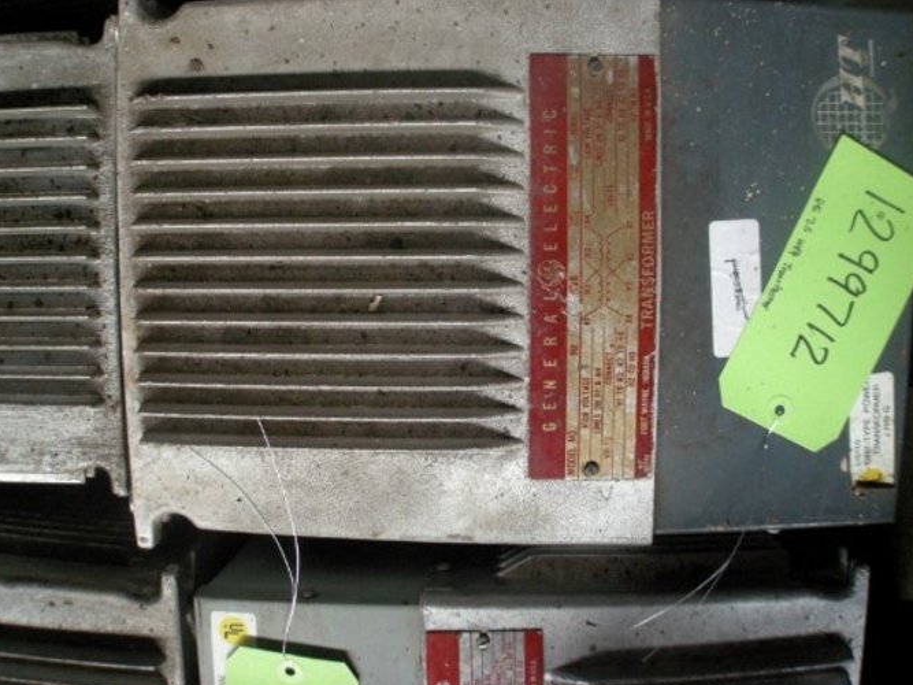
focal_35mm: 42
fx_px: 1108
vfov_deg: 34.2
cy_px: 278
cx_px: 500
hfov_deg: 44.7
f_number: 2.7
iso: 400
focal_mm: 7.5
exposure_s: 1/41.2
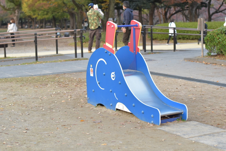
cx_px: 113
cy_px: 76
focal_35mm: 75
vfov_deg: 18.2
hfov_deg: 27.0
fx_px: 471
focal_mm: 50
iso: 900
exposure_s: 1/640
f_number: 2.8
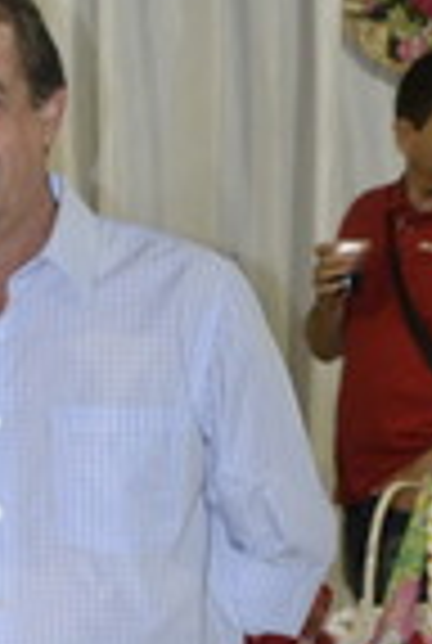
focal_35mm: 114
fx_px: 2042
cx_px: -198
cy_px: 741
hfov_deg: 11.6
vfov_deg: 17.2
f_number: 3.8
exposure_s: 1/60
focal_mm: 22
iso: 3200
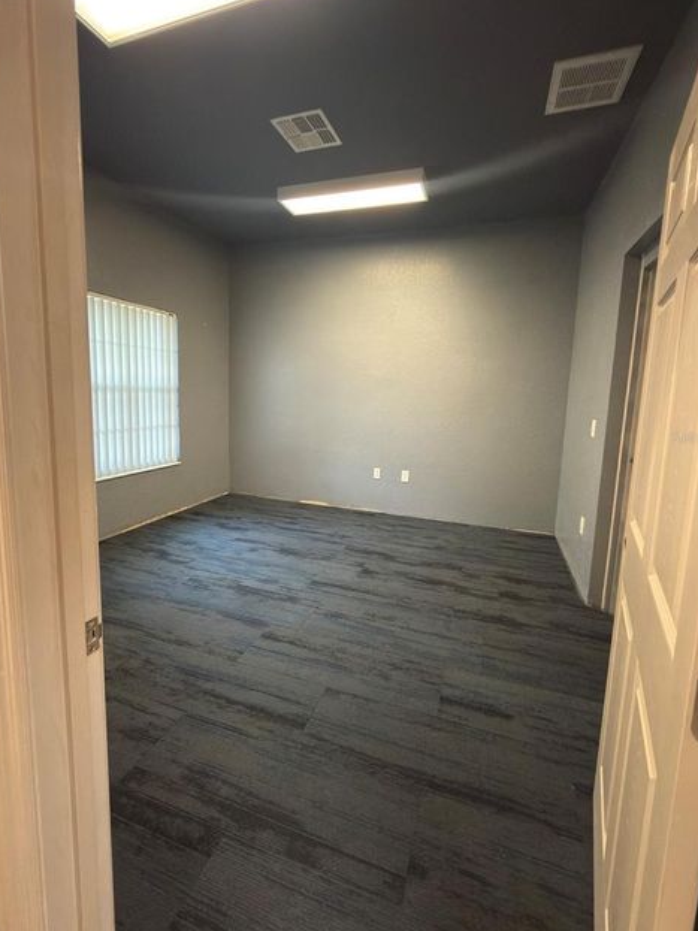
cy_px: 437
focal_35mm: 15
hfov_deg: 81.7
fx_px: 403
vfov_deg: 98.1
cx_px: 357
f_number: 2.2
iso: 320
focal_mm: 2.22
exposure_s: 1/20
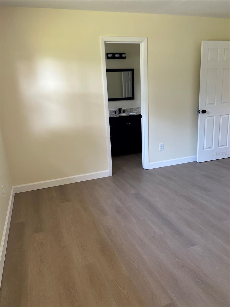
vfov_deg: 67.3
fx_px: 230
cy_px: 154
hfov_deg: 53.1
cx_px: 115
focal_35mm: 26
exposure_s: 1/60
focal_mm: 5.7
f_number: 1.5
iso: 125
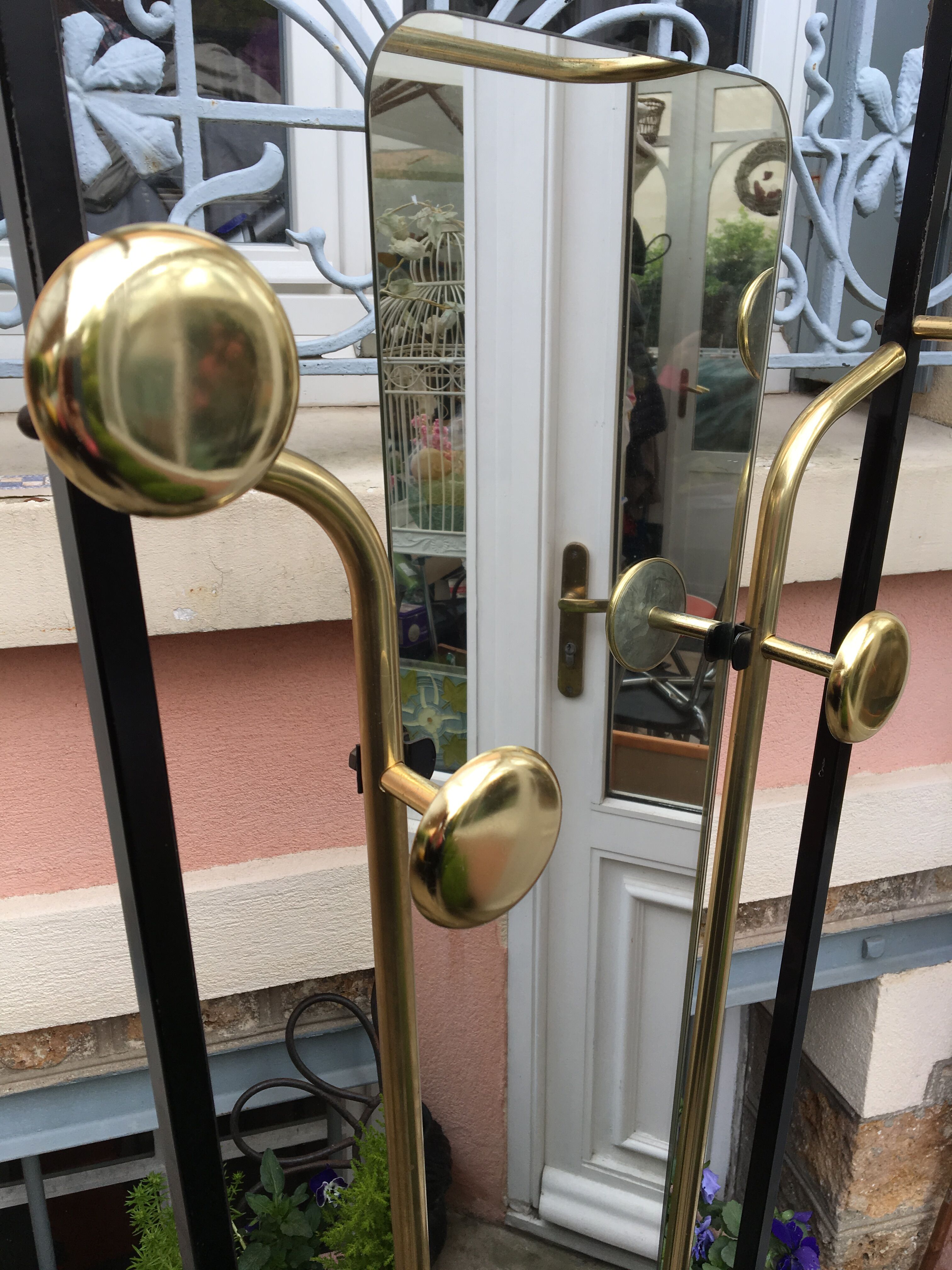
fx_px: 1063
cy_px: 635
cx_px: 476
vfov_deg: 61.7
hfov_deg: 48.2
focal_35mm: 29
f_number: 2.2
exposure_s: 1/304
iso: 25
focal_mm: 4.15
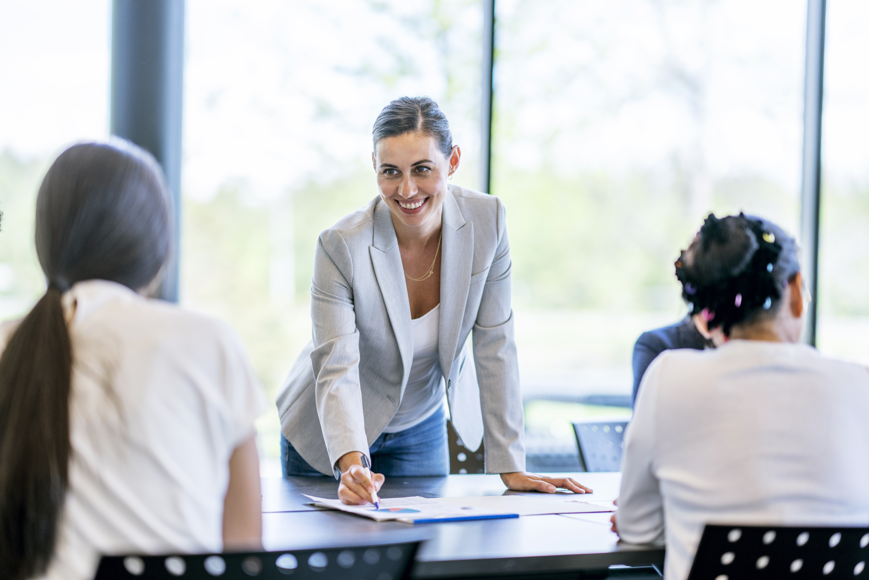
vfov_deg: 16.1
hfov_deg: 23.9
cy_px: 290
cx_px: 434
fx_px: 2052
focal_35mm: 85
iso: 100
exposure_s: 1/500
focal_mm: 85
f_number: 1.6
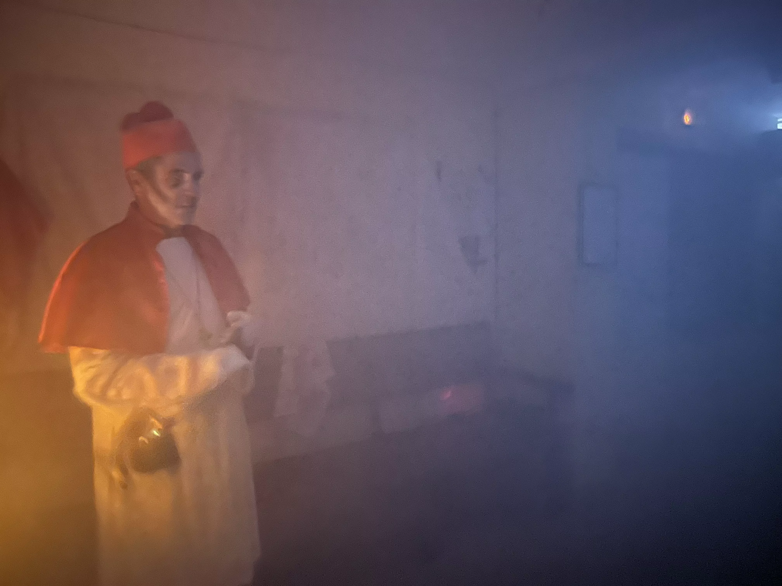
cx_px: 391
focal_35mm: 26
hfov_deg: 67.3
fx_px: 587
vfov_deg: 53.1
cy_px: 293
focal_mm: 5.1
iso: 1600
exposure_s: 1/5
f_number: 1.6
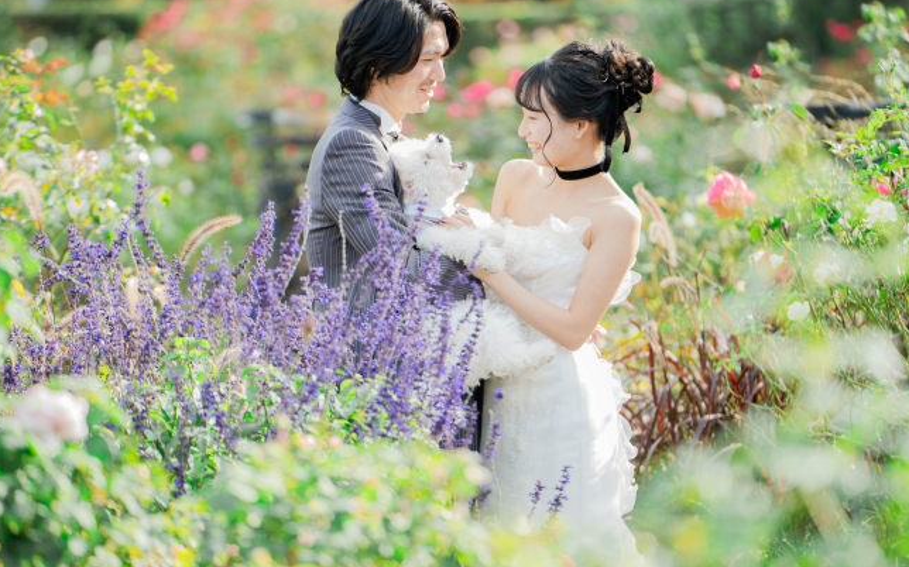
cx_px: 469
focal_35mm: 228
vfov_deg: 5.8
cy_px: 290
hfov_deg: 9.2
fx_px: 5646
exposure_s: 1/200
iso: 125
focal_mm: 180
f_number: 5.6
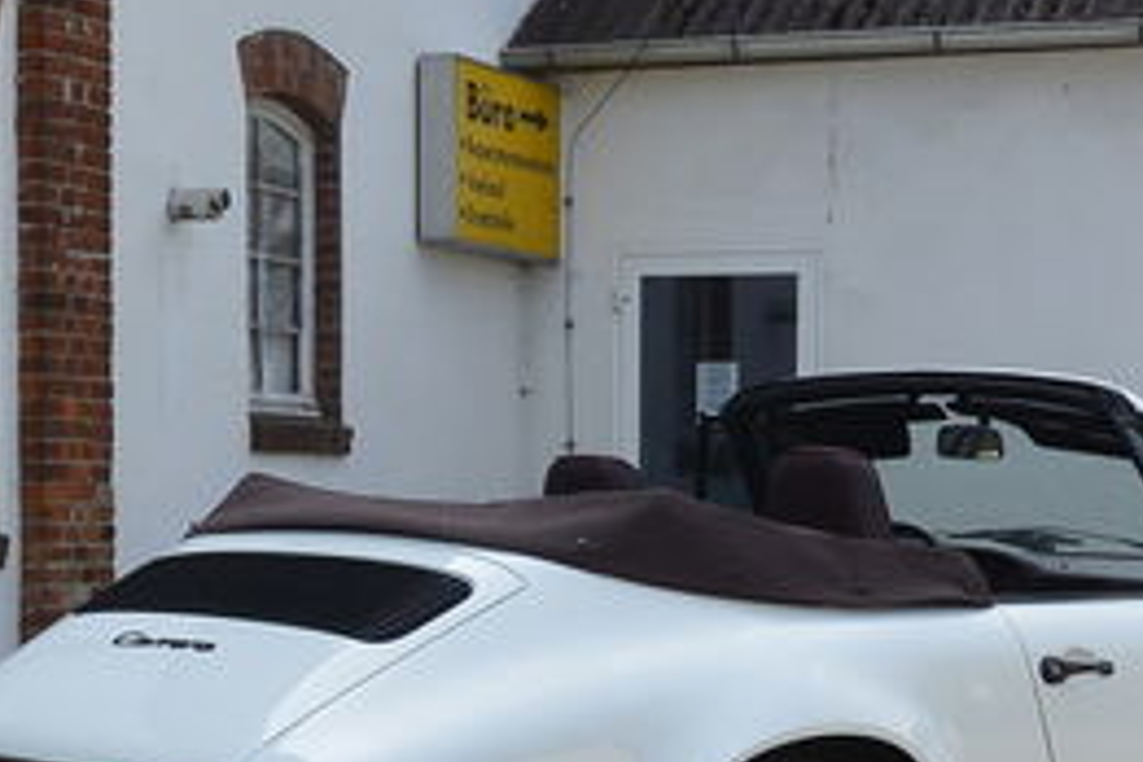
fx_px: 3365
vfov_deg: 12.6
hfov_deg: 19.3
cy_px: 889
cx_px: 683
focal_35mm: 106
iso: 160
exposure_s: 1/800
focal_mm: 13.6
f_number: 5
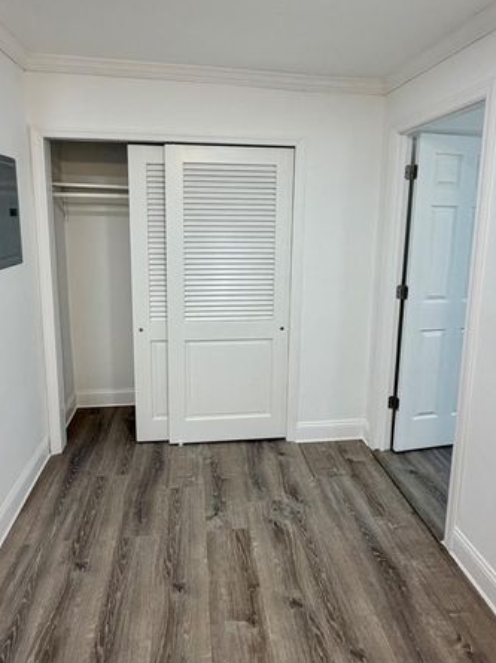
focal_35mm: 21
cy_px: 275
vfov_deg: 78.4
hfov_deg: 63.3
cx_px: 238
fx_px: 402
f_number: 2.2
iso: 250
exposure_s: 1/120
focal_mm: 2.22
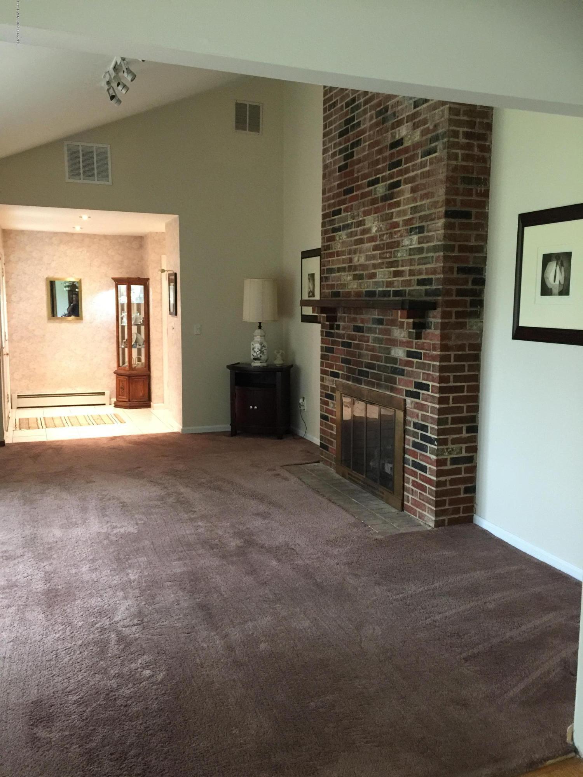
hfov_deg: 48.2
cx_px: 292
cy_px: 388
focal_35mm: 29
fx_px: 651
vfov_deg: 61.7
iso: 125
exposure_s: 1/15
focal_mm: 4.15
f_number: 2.2
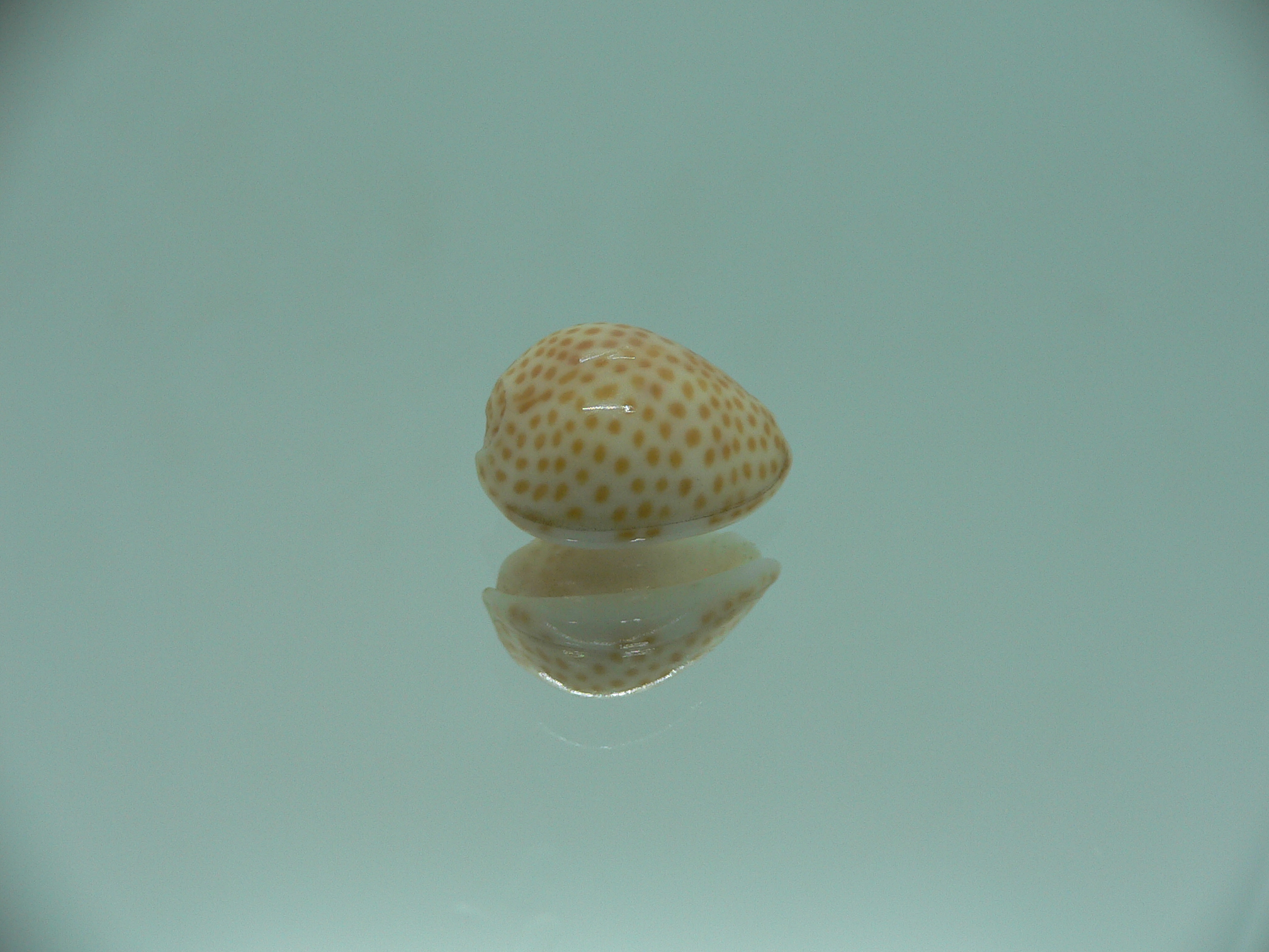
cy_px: 476
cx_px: 634
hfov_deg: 52.6
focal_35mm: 35
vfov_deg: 40.7
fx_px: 1283
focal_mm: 4.6
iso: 80
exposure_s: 1/80
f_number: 2.8
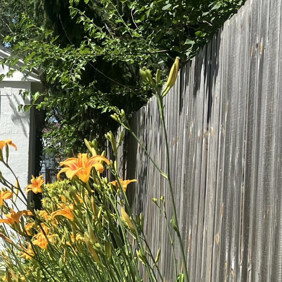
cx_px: -99
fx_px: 839
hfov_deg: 17.7
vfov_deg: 18.9
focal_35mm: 91
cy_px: 227
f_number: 1.6
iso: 50
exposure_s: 1/2899
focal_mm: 5.1
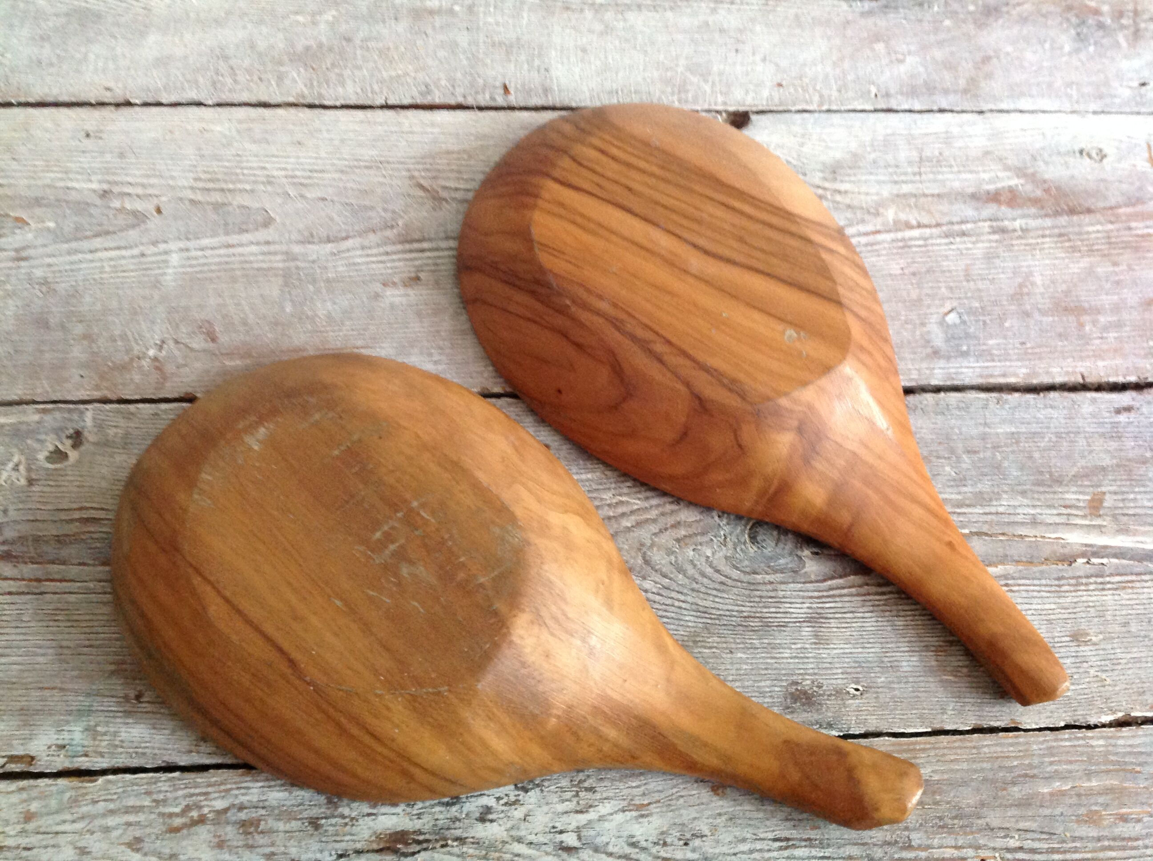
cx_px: 576
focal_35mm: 35
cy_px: 430
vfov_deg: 40.6
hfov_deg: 52.7
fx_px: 1164
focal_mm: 4.28
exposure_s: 1/15
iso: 320
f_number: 2.4
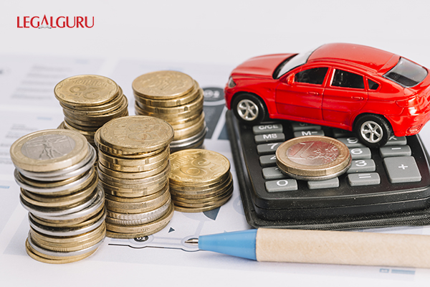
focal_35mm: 105
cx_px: 215
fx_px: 1254
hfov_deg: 19.5
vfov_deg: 13.0
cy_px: 144
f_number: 14
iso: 250
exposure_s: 1/160
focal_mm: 105
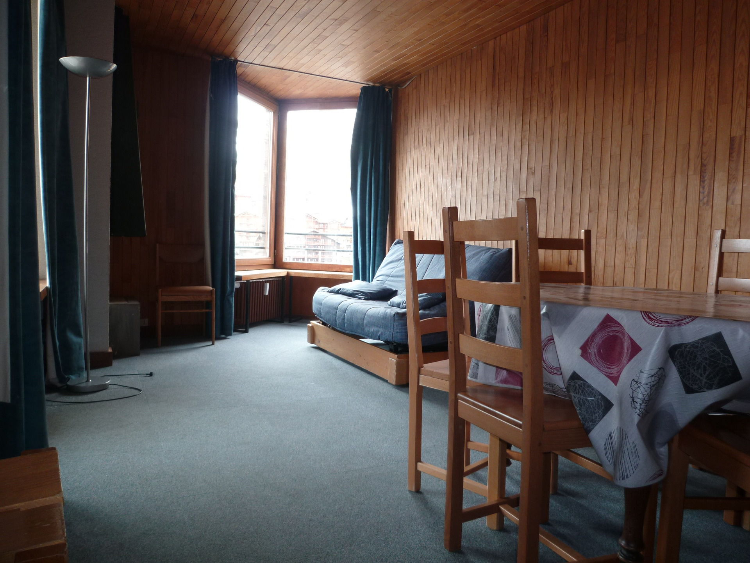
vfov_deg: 54.9
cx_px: 375
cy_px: 282
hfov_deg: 69.4
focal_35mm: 25
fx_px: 542
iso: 80
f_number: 2.8
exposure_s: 1/50
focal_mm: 4.5
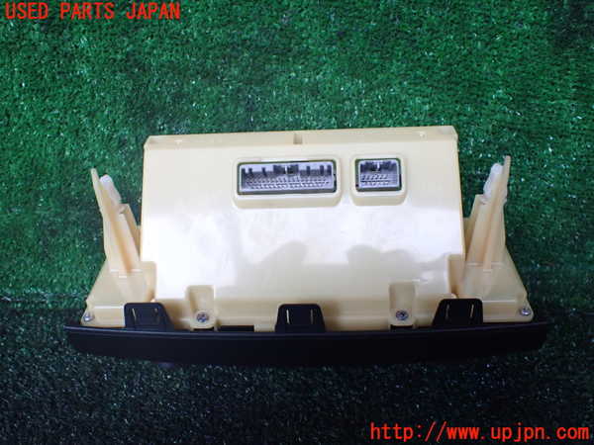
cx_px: 297
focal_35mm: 30
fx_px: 515
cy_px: 222
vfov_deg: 46.8
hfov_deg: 60.0
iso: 640
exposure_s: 1/125
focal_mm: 5.4
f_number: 2.3
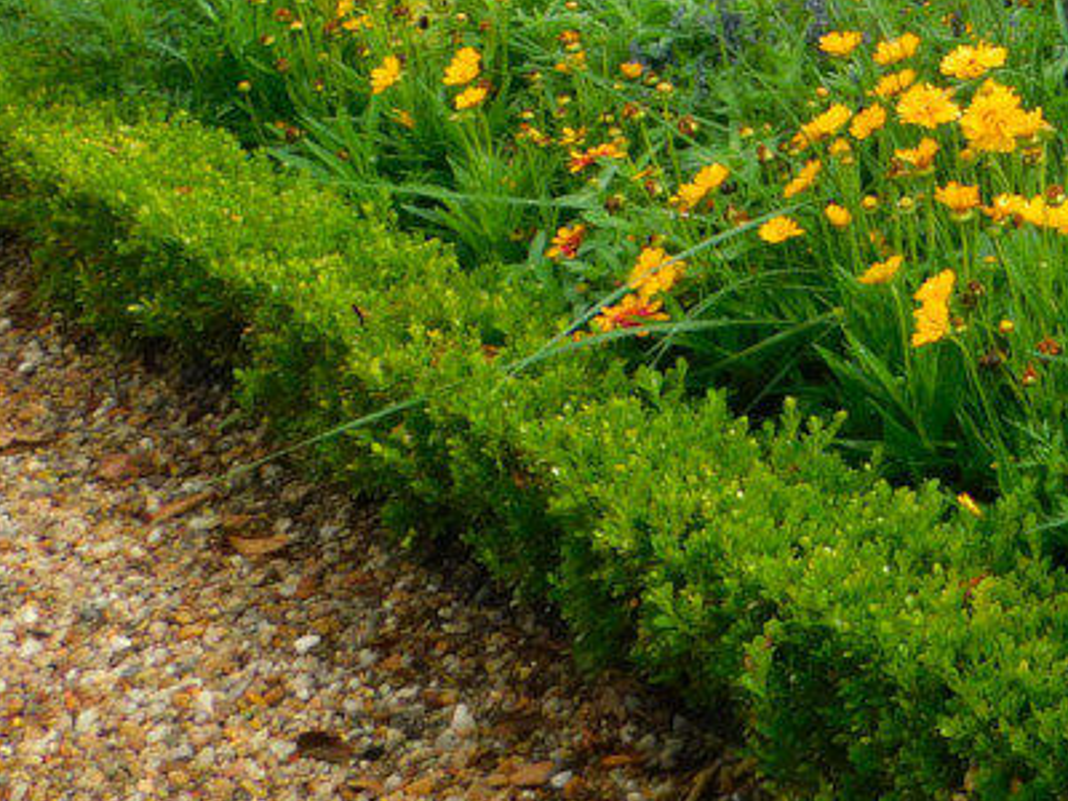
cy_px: -83
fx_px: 2129
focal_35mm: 69
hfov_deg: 24.0
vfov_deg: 20.3
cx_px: 1466
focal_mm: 4
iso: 125
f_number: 3
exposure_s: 1/1000
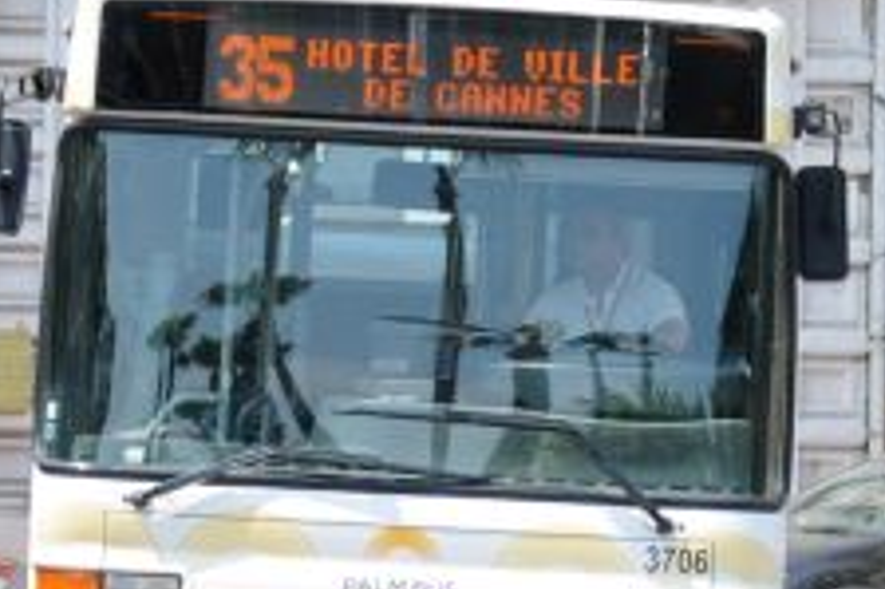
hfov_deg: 5.0
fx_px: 10096
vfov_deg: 3.3
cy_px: 368
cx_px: 269
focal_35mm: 411
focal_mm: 60
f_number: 9
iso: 200
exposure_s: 1/320
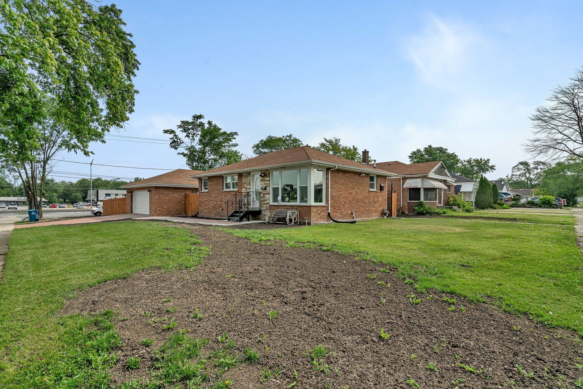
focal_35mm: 16
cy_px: 194
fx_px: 259
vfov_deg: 73.8
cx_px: 292
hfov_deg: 96.7
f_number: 9
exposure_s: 1/400
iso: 400
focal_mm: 16
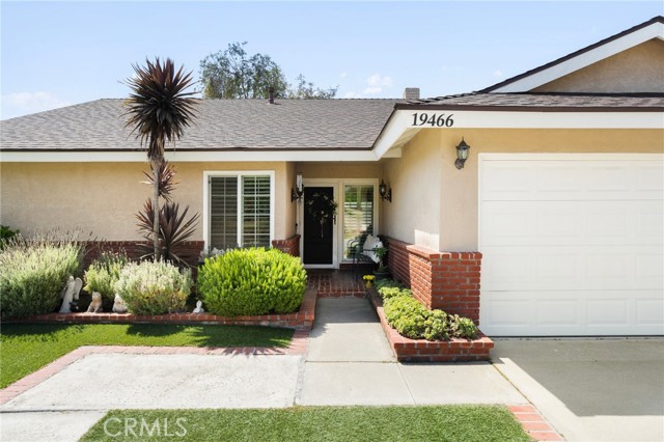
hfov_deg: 81.2
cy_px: 221
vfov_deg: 59.4
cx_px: 332
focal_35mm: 21
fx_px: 387
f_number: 7.1
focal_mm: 21
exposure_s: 1/80
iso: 400
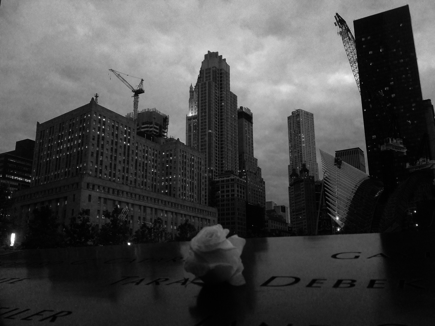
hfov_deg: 52.6
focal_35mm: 35
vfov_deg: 40.7
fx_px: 440
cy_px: 163
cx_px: 218
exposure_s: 1/20
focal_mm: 4.28
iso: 64
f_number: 2.4
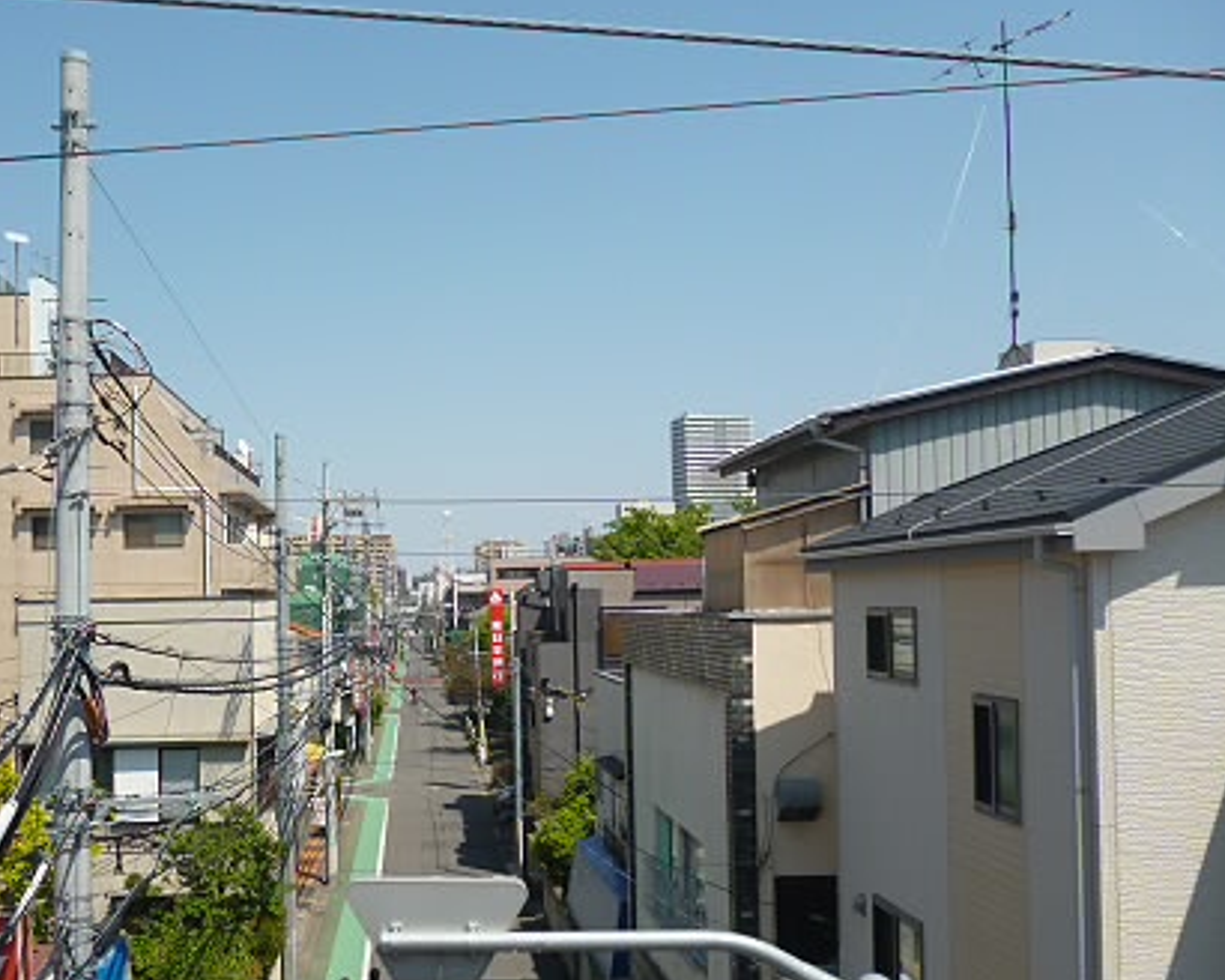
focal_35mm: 40
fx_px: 1450
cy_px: 586
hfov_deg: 45.0
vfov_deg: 37.2
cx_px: 385
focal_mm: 5
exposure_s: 1/125
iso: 100
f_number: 9
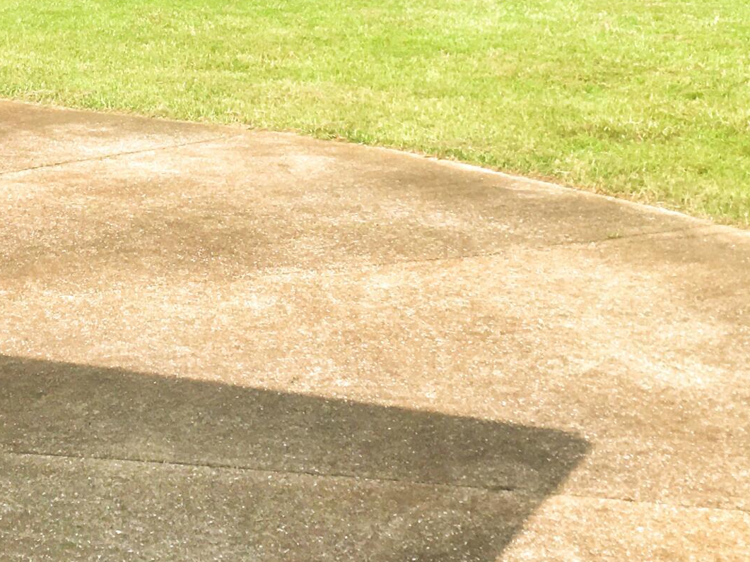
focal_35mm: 82
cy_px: -119
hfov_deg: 23.8
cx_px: 356
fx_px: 1777
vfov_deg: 17.2
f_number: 2.2
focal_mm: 4.15
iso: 25
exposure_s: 1/1789
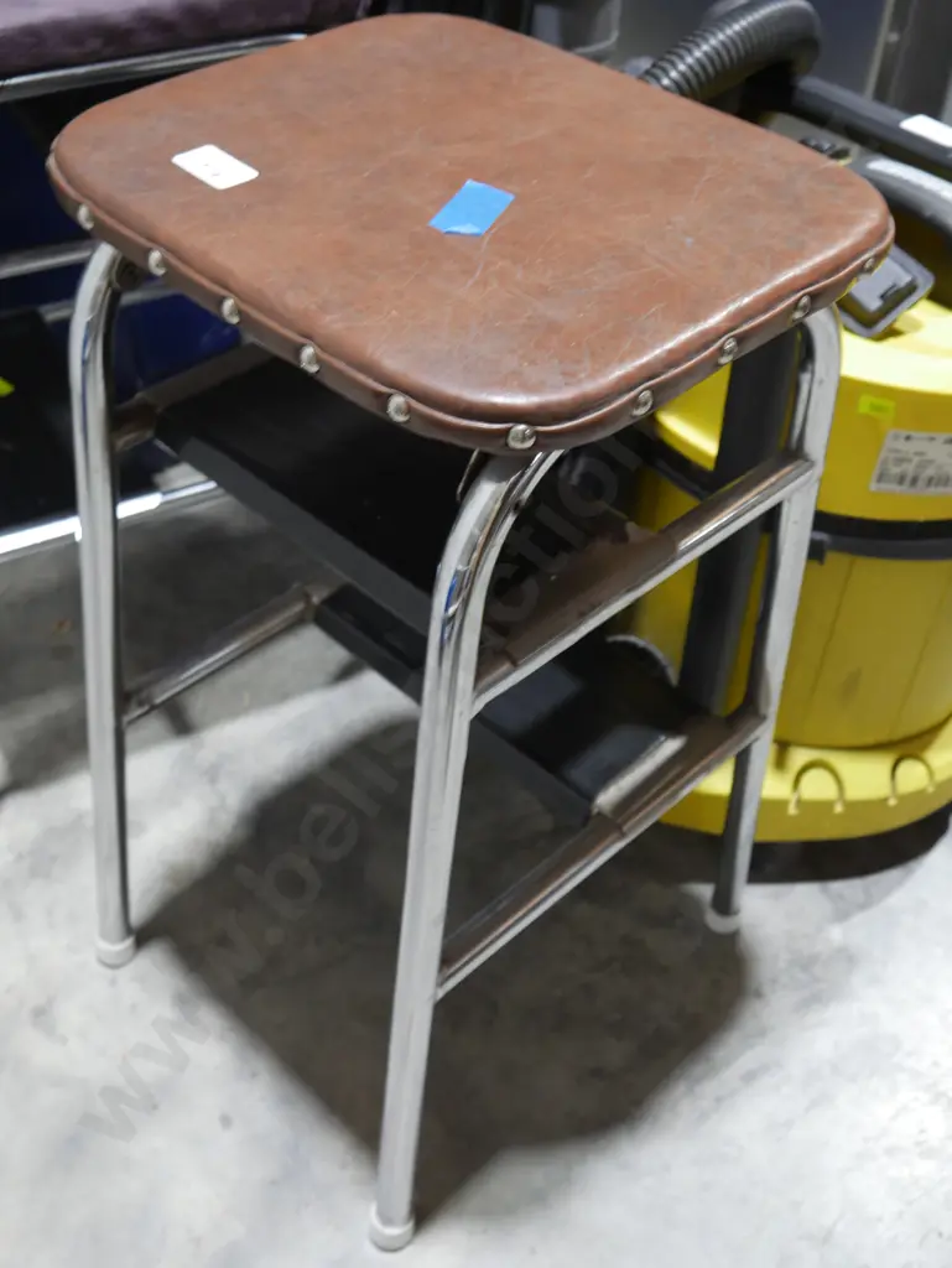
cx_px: 476
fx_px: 1466
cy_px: 634
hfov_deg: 36.0
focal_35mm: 40
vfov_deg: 46.8
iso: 640
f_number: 4.4
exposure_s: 1/60
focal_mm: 20
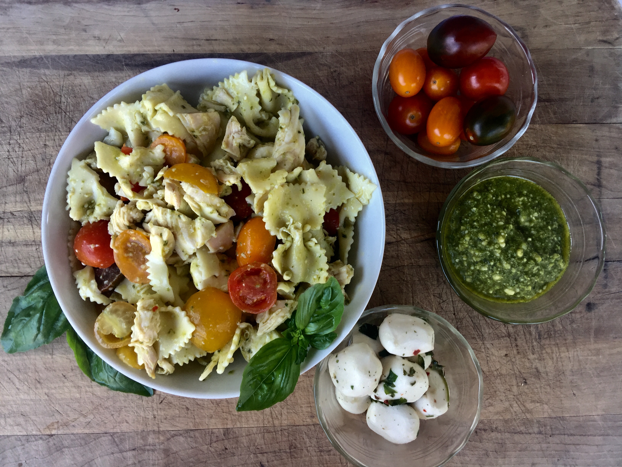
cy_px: 234
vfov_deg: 48.2
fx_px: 521
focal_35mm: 29
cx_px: 311
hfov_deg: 61.7
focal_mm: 4.15
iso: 50
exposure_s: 1/120
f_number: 2.2
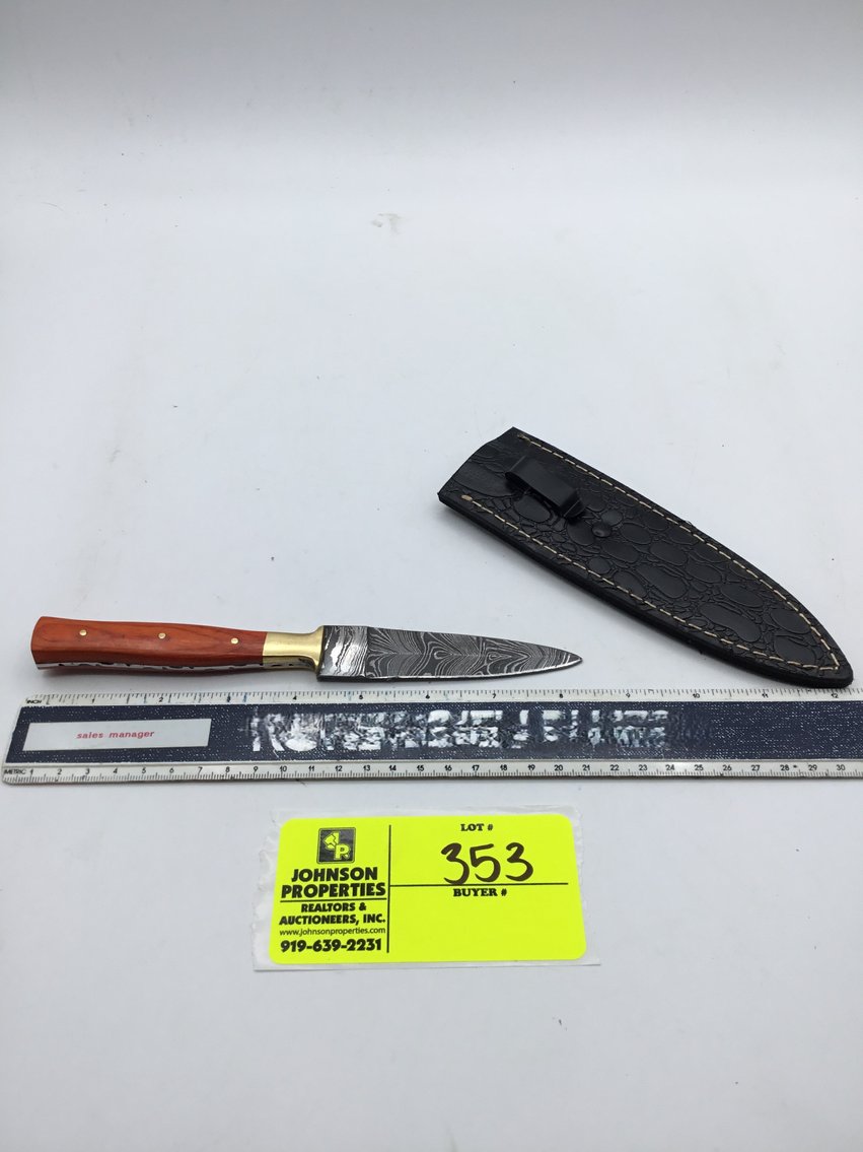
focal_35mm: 31
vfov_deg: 58.4
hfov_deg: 45.4
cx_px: 432
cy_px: 576
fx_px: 1031
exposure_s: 1/130
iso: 25
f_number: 2.4
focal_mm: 3.3
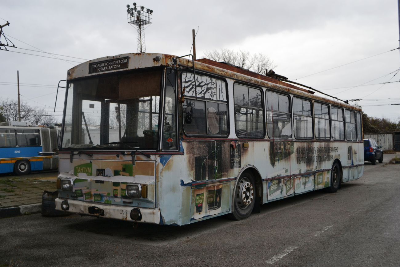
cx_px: 200
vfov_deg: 36.9
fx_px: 400
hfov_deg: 53.1
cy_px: 134
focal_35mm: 36
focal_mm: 24
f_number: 5.6
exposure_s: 1/125
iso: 160
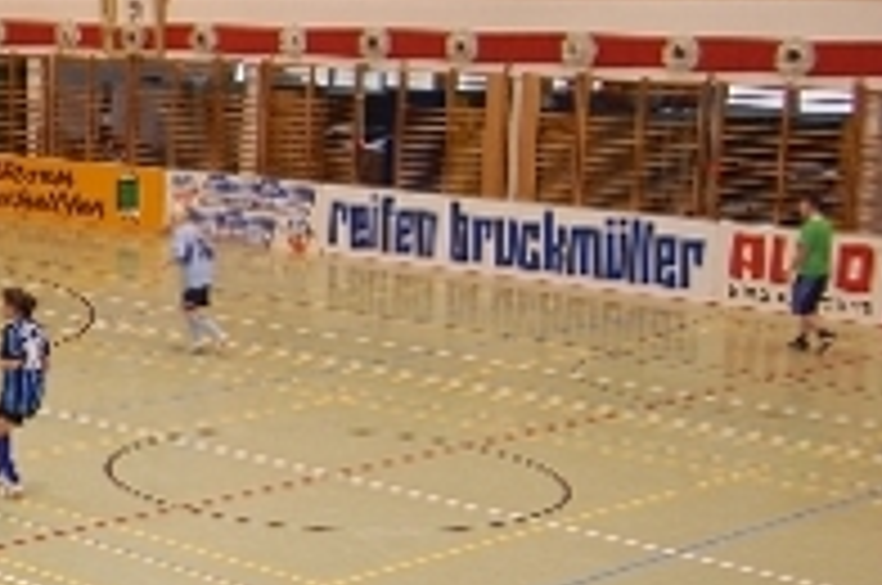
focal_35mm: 86
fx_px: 2091
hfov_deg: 20.9
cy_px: 338
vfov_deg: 15.9
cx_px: -364
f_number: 3.5
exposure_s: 1/60
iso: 500
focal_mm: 19
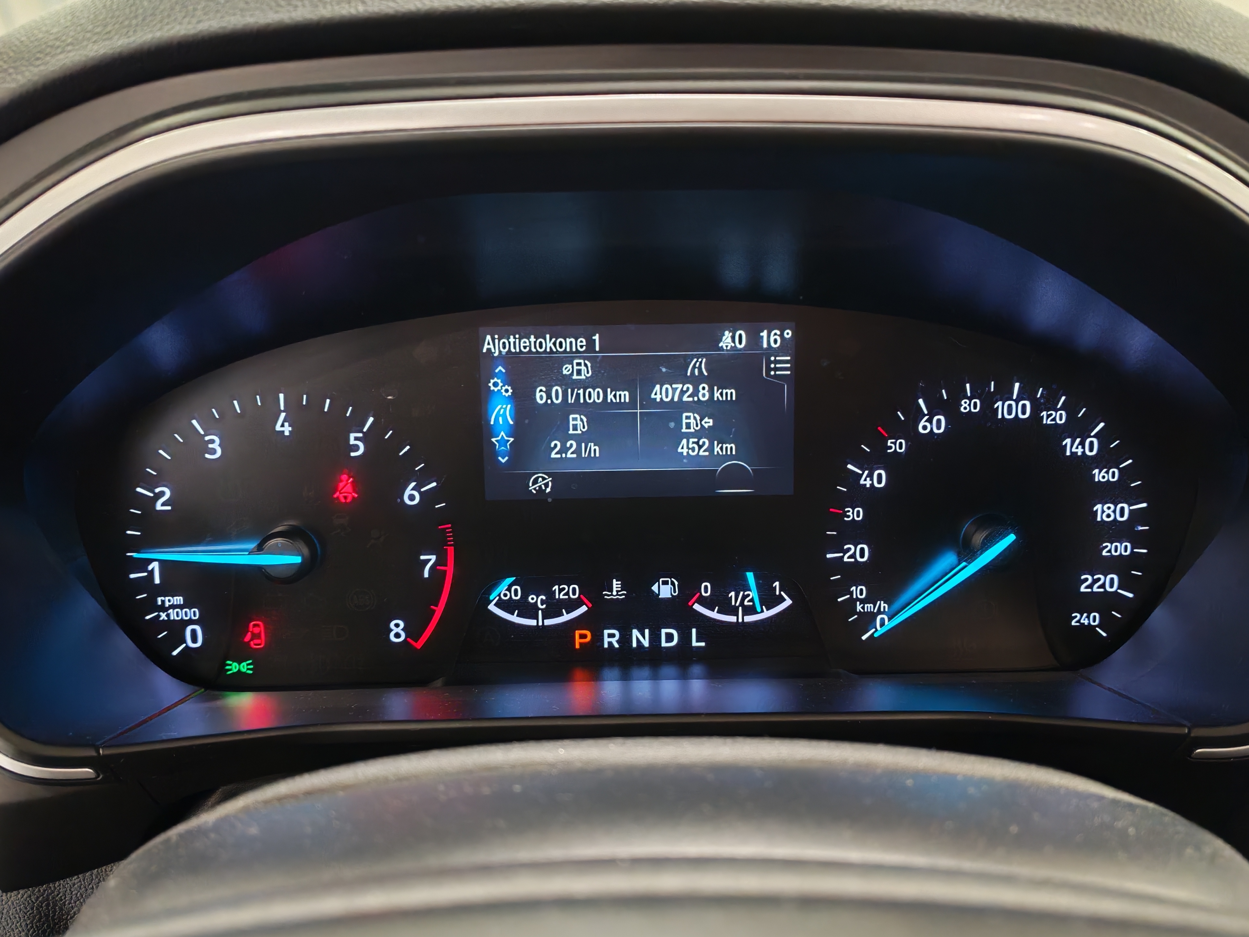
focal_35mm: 33
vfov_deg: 42.9
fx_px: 1191
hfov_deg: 55.4
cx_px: 624
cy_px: 468
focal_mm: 6.12
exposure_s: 1/50
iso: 1600
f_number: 1.9
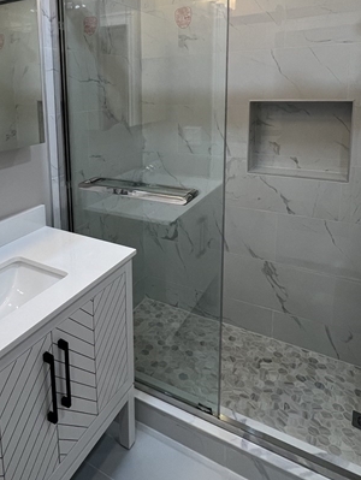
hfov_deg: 53.9
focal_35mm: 25
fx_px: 347
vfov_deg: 67.0
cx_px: 120
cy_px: 150
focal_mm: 1.57
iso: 100
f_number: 1.8
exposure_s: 1/120
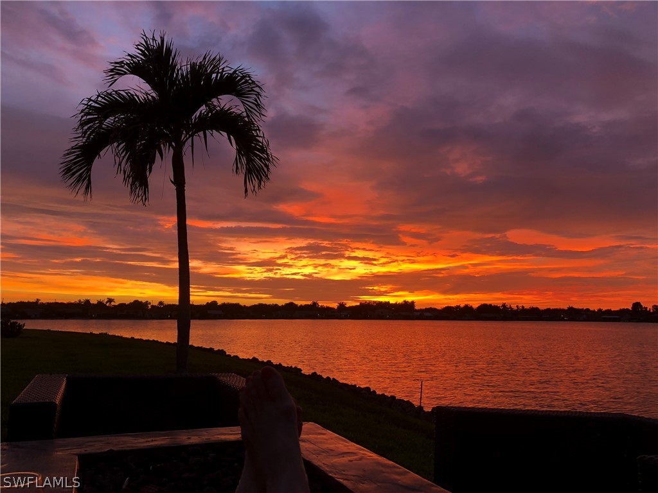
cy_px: 246
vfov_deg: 49.7
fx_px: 532
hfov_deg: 63.4
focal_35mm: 28
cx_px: 329
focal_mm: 3.99
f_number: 1.8
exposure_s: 1/60
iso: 125
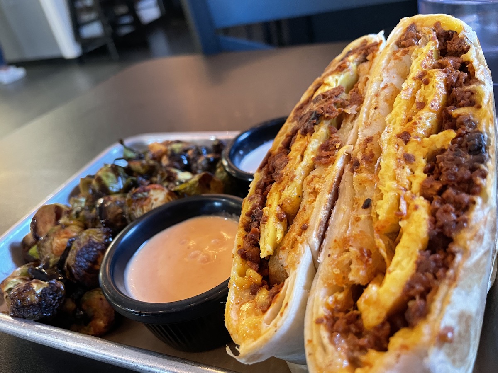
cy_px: 186
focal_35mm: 26
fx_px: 374
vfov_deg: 53.1
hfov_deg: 67.3
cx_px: 249
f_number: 1.6
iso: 500
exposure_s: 1/40
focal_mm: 4.2
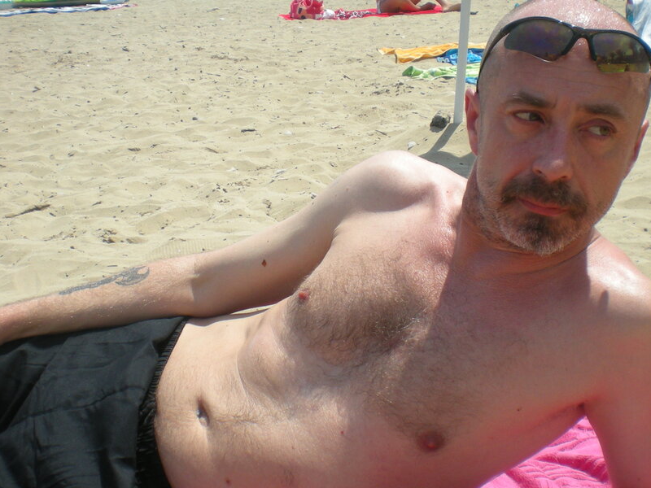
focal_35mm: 57
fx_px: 1072
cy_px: 268
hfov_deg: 33.8
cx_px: 343
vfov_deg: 25.6
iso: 64
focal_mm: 6.3
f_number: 4.6
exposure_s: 1/446
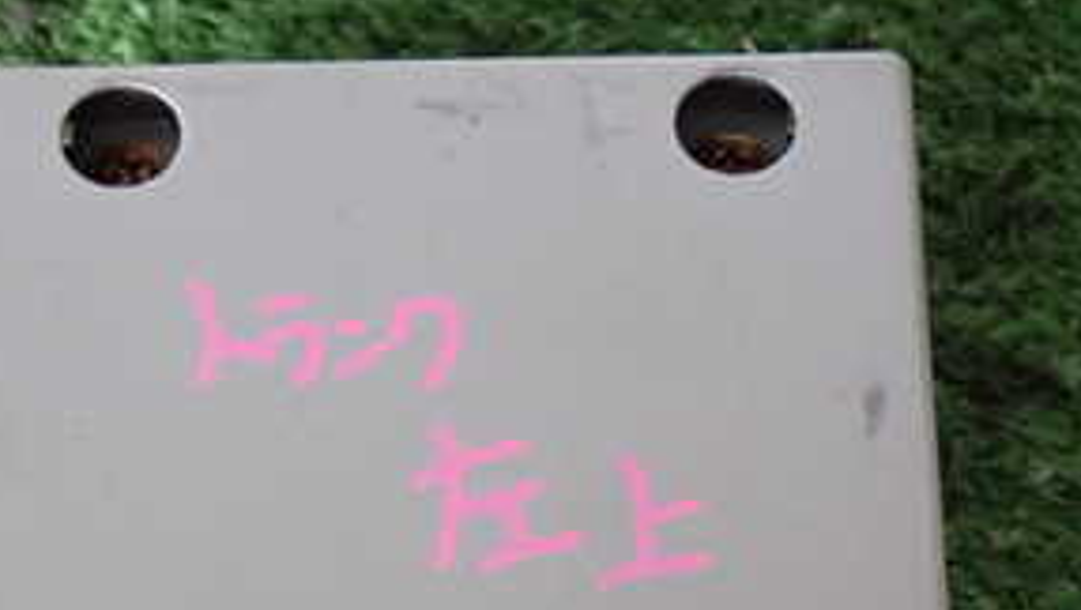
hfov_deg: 16.2
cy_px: 715
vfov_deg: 9.1
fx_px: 3787
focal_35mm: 132
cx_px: 441
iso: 800
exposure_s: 1/25
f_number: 3.5
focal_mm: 10.35
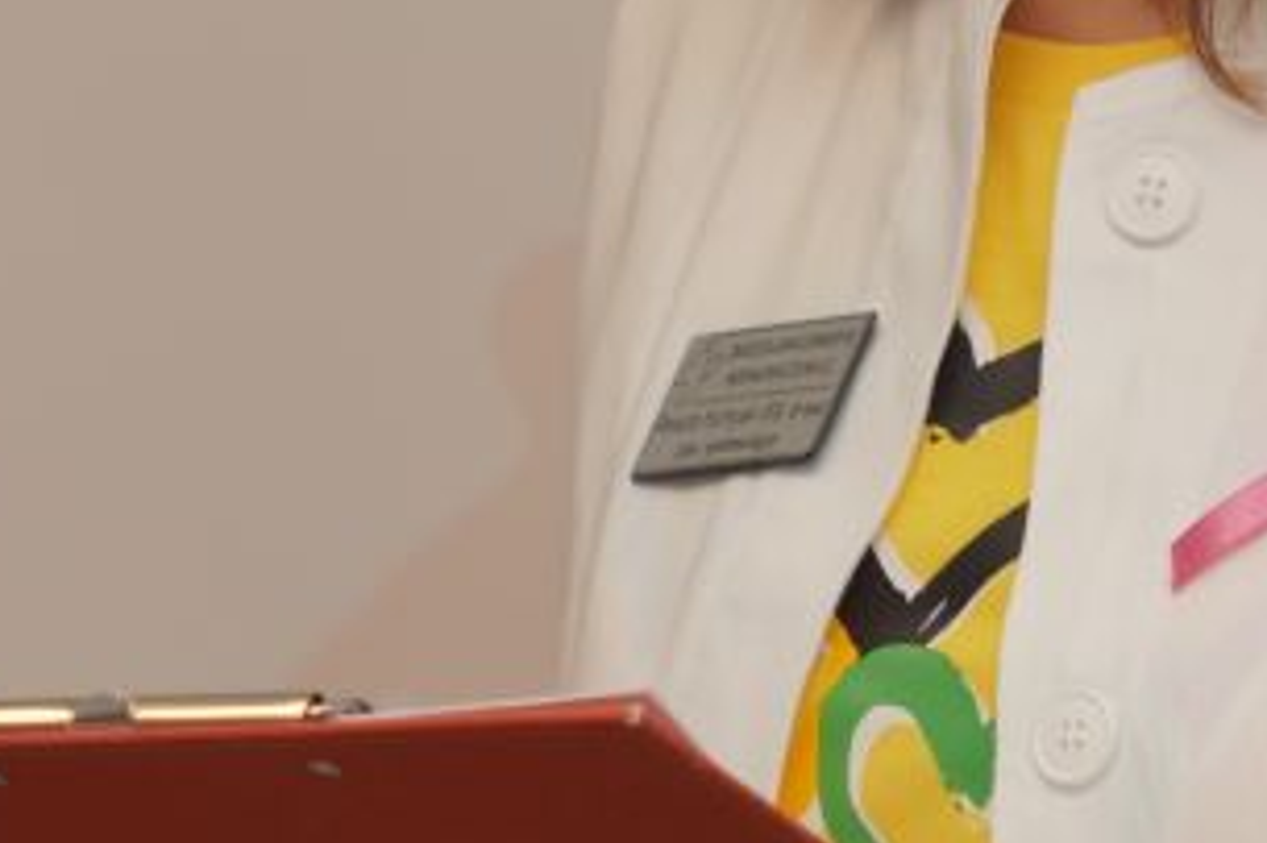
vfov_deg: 4.2
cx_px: 766
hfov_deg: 6.3
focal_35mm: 326
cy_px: 316
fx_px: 11475
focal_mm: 44.7
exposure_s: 1/250
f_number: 3.2
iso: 100
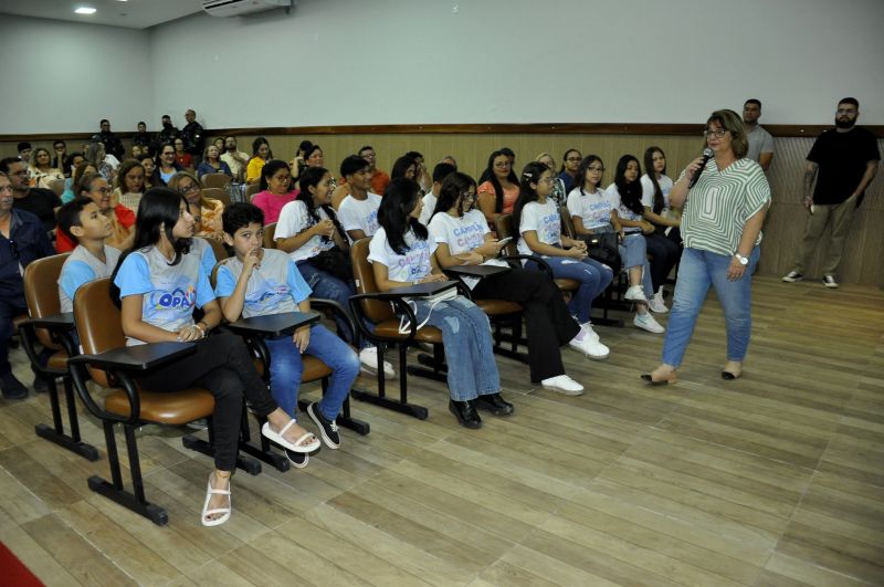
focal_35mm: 27
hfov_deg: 67.5
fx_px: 662
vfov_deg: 47.8
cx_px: 442
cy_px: 294
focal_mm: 18
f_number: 3.5
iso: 1250
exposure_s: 1/60
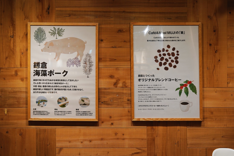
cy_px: 78
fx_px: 455
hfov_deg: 28.8
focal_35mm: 70
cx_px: 117
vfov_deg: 19.5
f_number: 5
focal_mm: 70
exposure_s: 1/125
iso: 1250
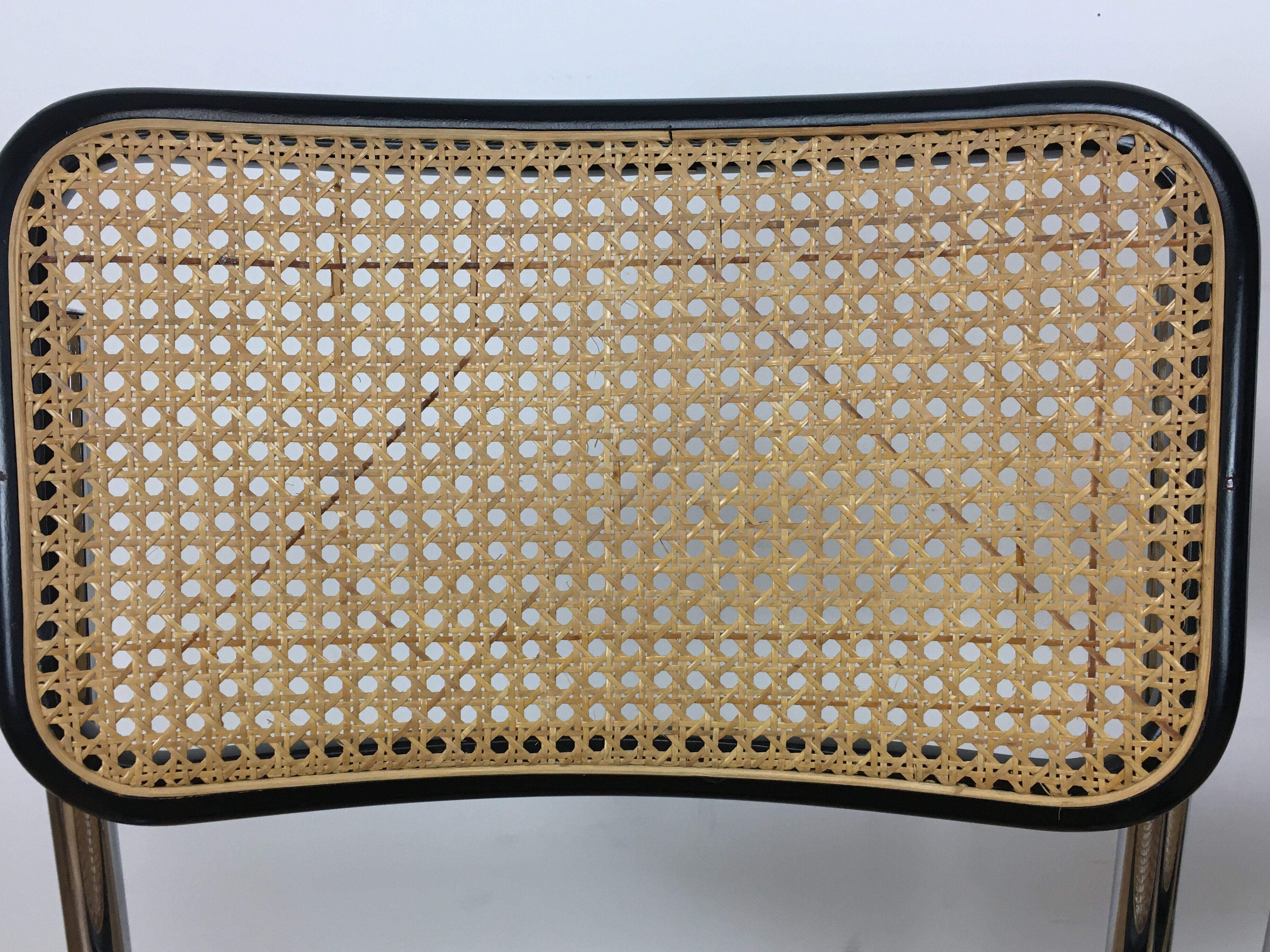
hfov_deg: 56.8
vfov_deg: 44.1
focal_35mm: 32
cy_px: 503
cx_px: 600
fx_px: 1174
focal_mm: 4.15
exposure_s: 1/33
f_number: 2.2
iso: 32
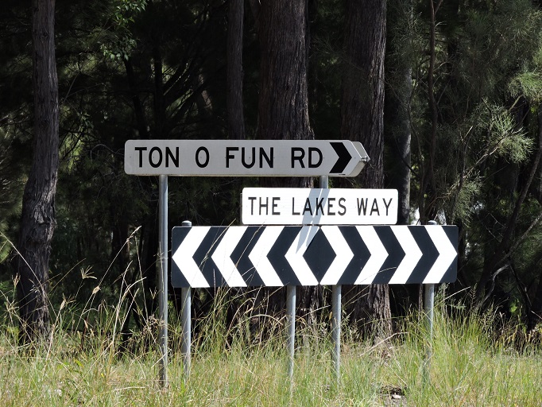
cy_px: 204
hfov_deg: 5.5
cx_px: 271
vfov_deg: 4.1
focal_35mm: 360
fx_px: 5639
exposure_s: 1/250
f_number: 5.6
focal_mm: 64.5
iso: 100
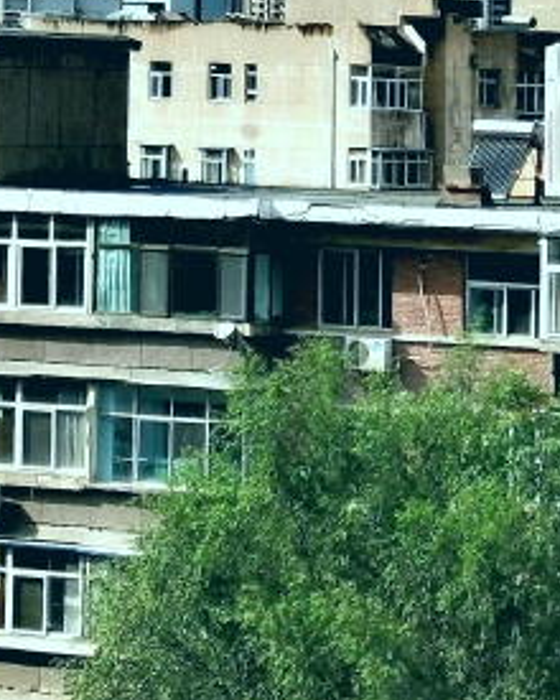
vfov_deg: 8.1
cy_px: -647
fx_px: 4765
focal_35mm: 230
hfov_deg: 6.7
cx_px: -31
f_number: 1.8
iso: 50
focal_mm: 5.58
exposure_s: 1/3953
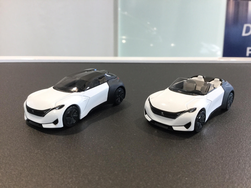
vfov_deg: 45.4
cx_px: 126
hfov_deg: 58.4
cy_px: 94
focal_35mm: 31
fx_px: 225
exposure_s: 1/30
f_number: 2.4
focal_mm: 3.3
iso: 32
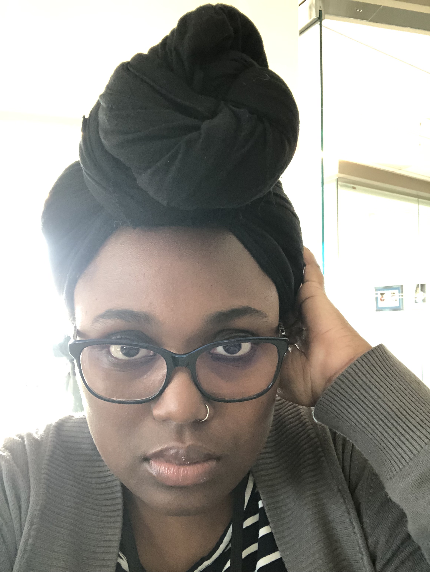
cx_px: 215
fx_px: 529
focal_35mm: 32
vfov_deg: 56.8
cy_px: 286
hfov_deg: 44.2
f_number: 2.2
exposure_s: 1/60
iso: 250
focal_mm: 2.87
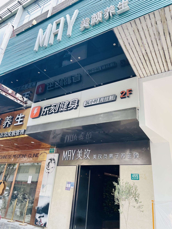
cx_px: 86
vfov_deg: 67.3
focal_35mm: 26
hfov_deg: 53.1
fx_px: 172
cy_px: 114
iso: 32
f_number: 1.6
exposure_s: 1/121
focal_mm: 4.2
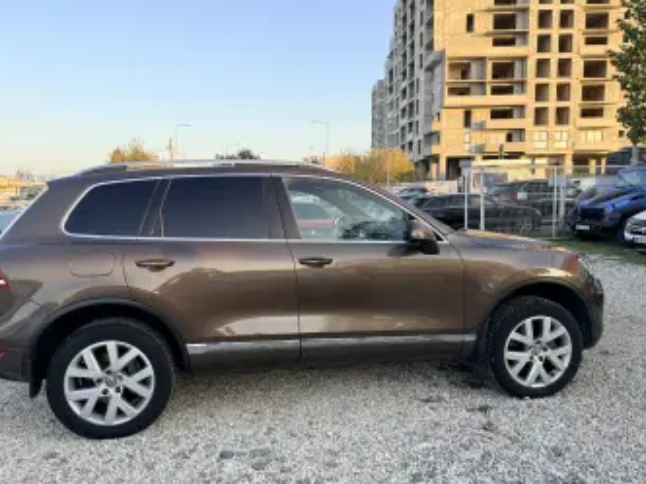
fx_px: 485
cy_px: 243
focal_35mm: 26
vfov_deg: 53.1
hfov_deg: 67.2
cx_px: 300
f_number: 1.78
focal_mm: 6.76
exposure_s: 1/476
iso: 100
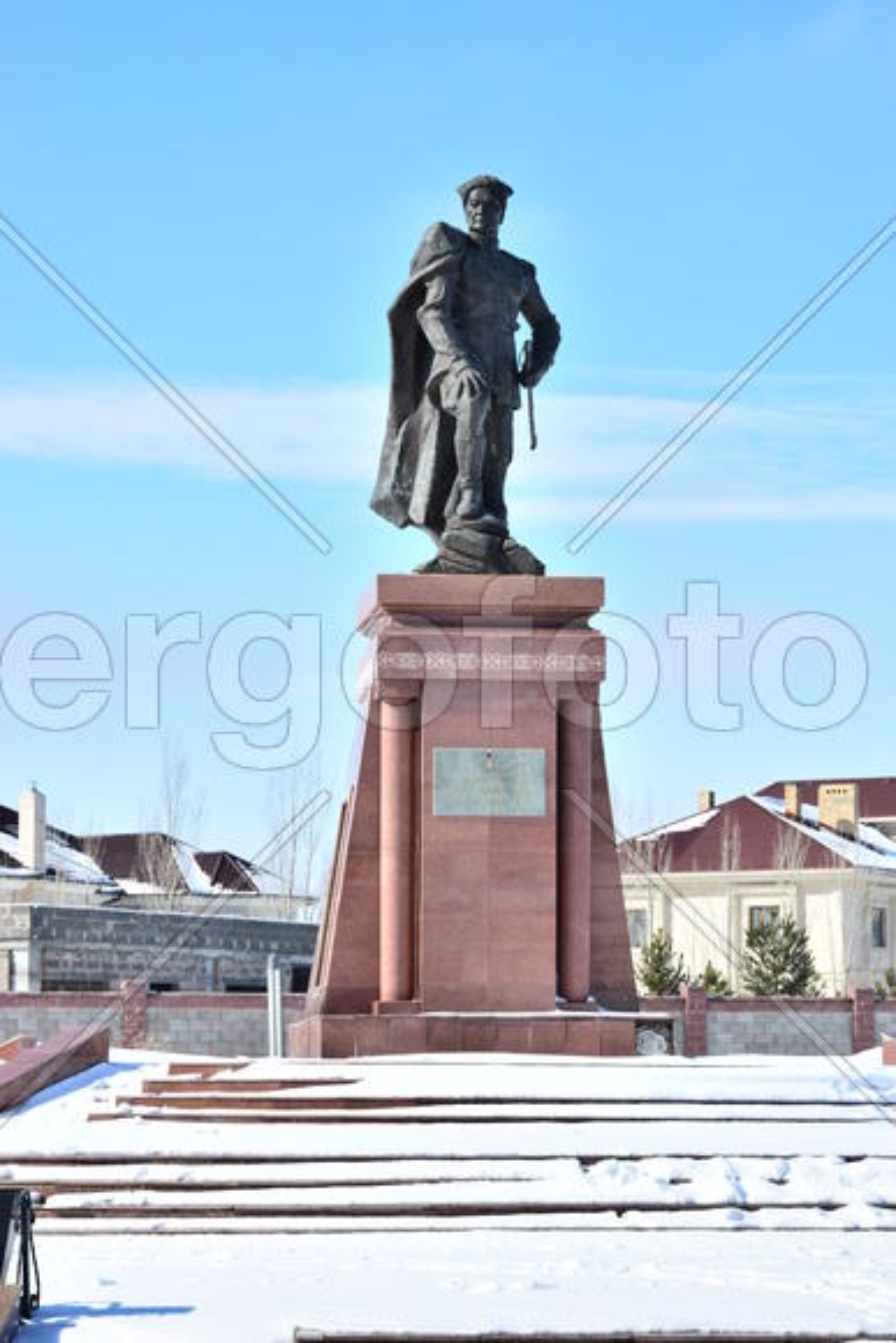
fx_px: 3917
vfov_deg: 19.5
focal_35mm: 105
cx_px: 448
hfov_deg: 13.0
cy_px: 672
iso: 100
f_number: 11
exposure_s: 1/320
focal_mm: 70
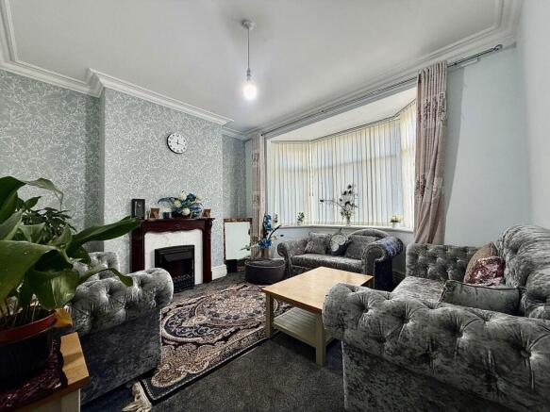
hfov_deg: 102.1
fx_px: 222
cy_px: 206
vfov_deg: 85.7
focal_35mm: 14
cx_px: 275
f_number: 2.2
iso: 80
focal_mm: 2.22
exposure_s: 1/99
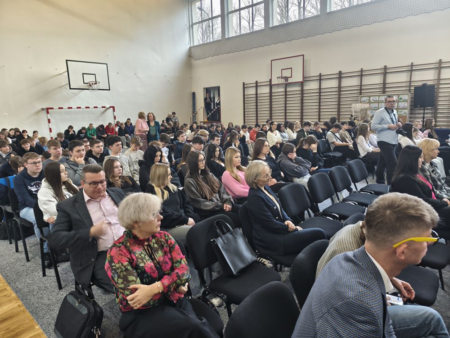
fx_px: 299
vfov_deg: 58.9
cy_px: 169
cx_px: 225
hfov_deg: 73.9
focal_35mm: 23
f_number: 1.65
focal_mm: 6.14
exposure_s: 1/50
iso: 1250
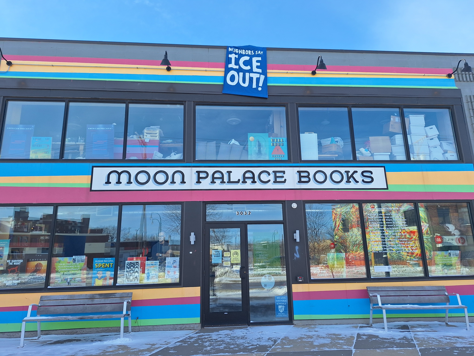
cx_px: 237
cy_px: 178
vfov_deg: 58.9
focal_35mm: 23
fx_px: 315
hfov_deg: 73.9
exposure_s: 1/1548
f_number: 1.8
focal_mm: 5.54
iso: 40
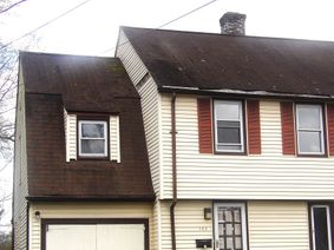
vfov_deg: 21.2
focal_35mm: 69
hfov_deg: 28.2
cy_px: 163
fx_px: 665
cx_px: 173
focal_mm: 7
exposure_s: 1/696
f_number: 3.7
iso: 100
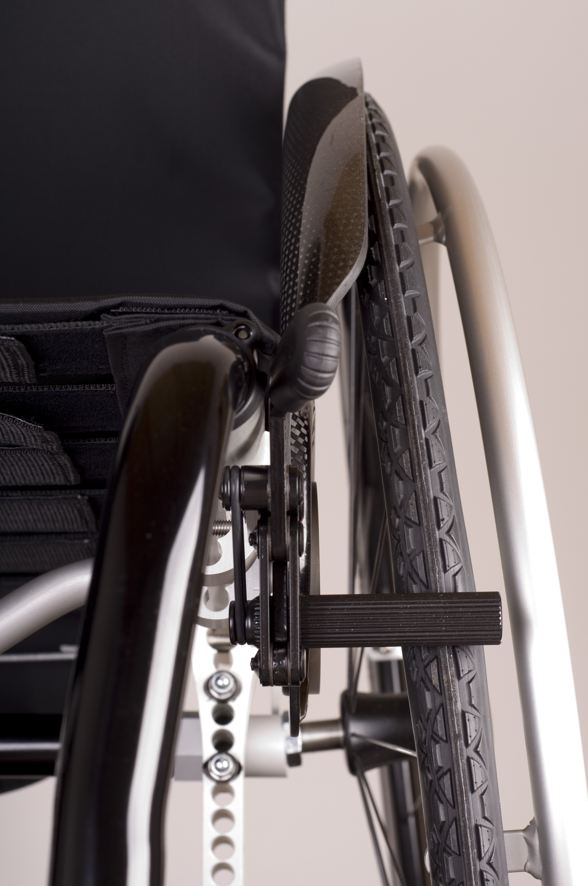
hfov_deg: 18.1
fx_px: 1842
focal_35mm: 75
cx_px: 294
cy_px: 443
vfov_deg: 27.0
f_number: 9
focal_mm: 50
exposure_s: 1/250
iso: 100
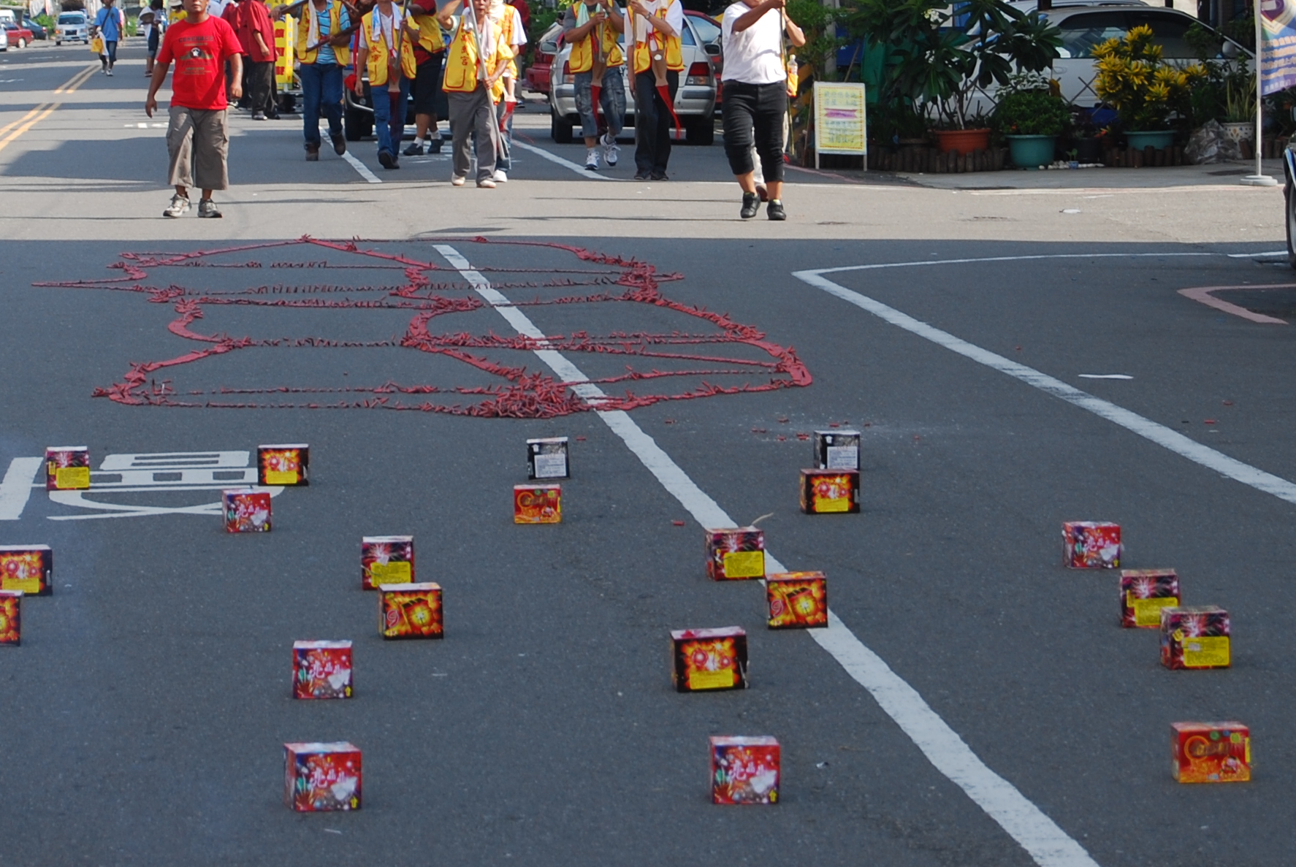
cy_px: -13
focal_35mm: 180
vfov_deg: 7.6
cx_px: 556
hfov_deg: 11.4
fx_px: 6490
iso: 100
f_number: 6.3
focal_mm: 55
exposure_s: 1/160
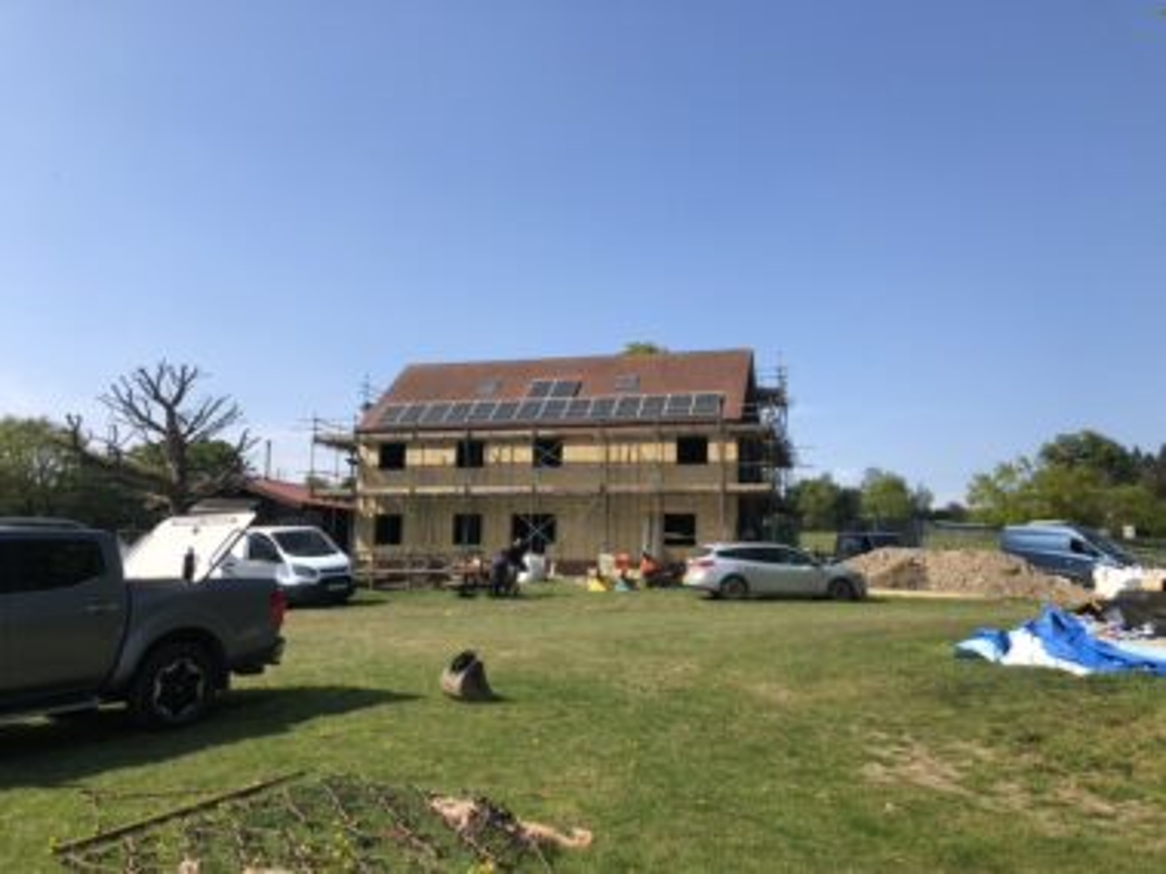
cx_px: 583
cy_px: 437
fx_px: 943
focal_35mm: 28
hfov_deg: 63.5
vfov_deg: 49.7
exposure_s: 1/2000
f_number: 1.8
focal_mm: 3.99
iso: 20
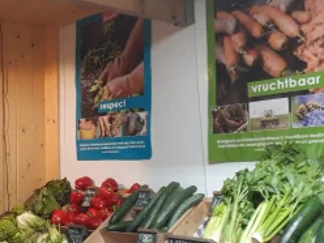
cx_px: 11
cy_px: 150
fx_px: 543
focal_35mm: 58
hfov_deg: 31.1
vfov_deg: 25.2
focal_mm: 3.6
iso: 160
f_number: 1.9
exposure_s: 1/17
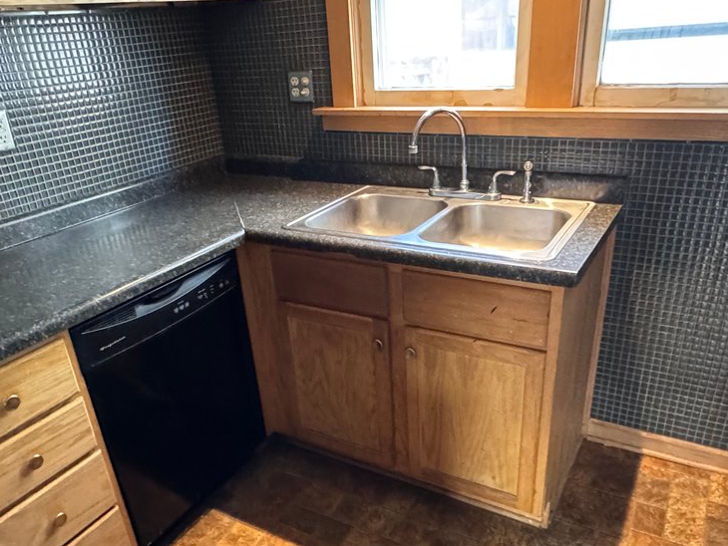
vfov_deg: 47.9
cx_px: 357
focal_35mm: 29
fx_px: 610
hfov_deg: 61.6
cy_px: 337
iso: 1250
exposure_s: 1/60
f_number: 2.2
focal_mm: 2.22
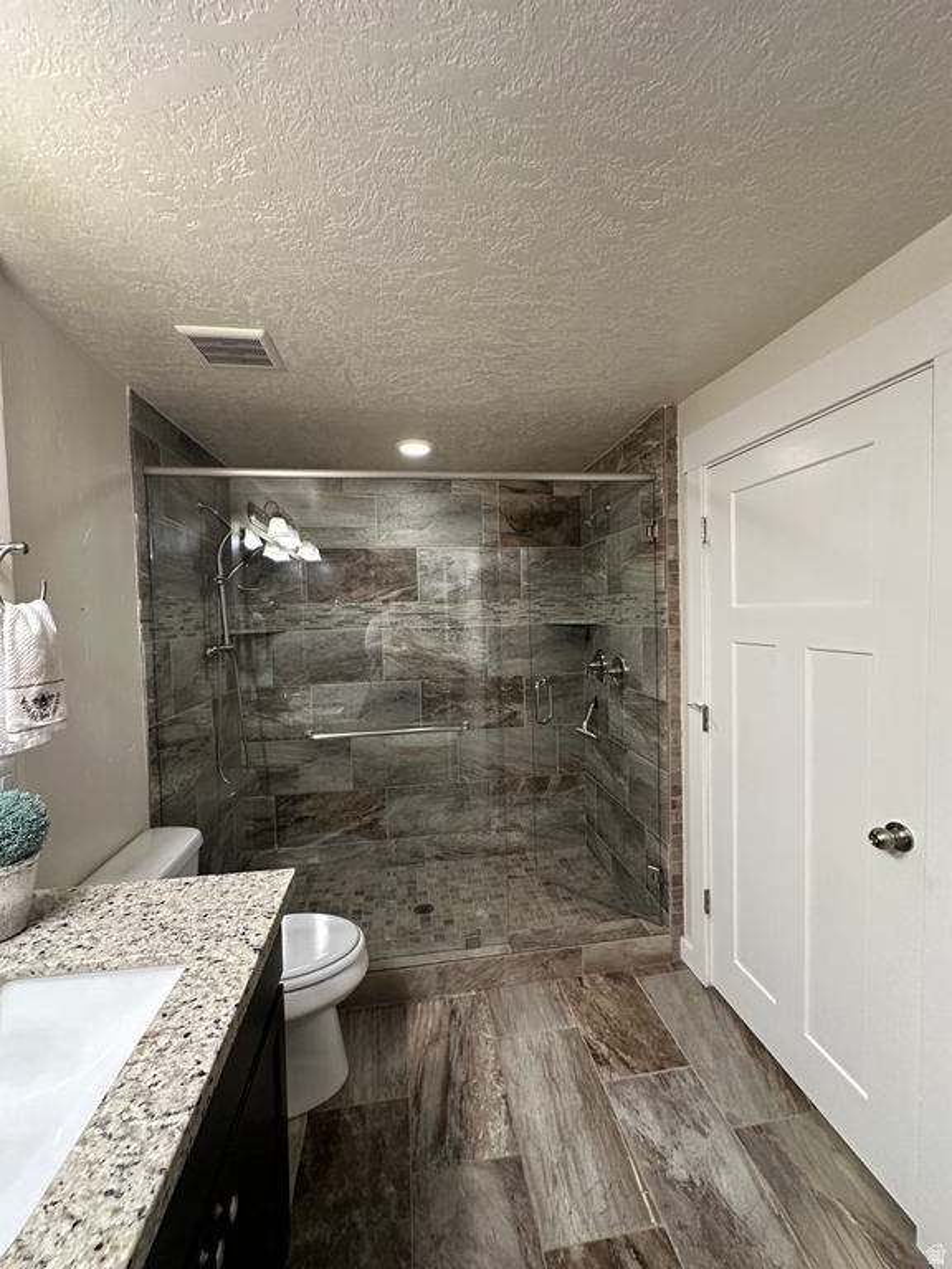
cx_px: 476
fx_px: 513
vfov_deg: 102.1
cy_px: 634
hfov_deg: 85.7
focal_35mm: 14
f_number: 2.2
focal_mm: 2.22
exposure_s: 1/120
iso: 320
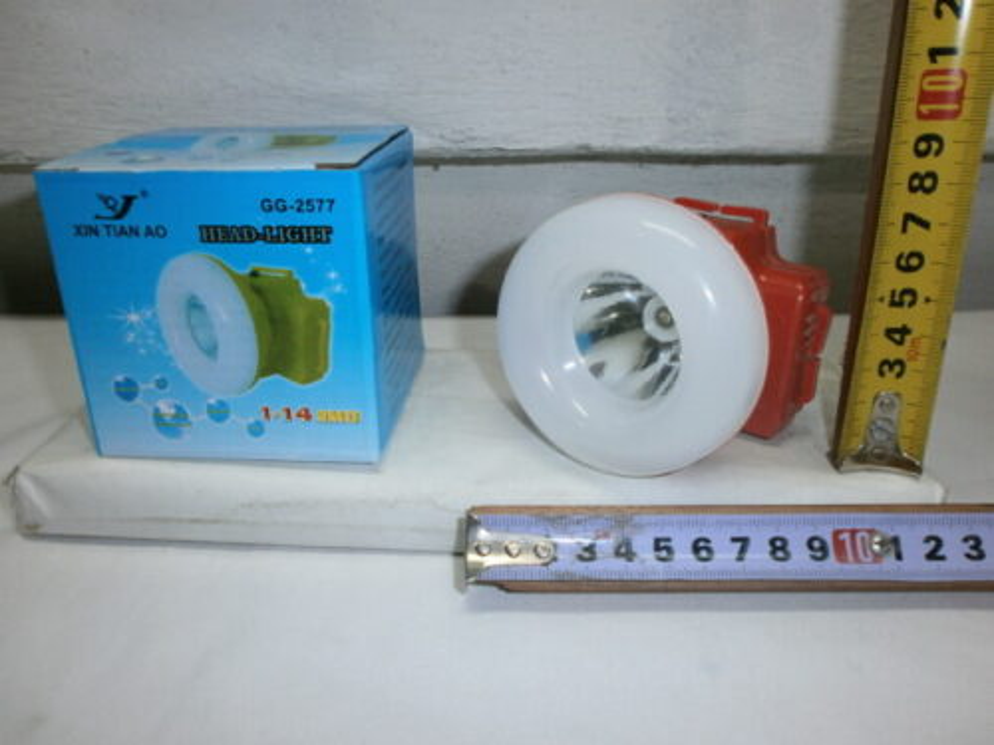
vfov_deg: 51.4
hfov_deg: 65.3
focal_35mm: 27
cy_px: 372
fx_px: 775
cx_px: 497
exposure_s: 1/30
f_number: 2.9
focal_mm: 4.8
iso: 125
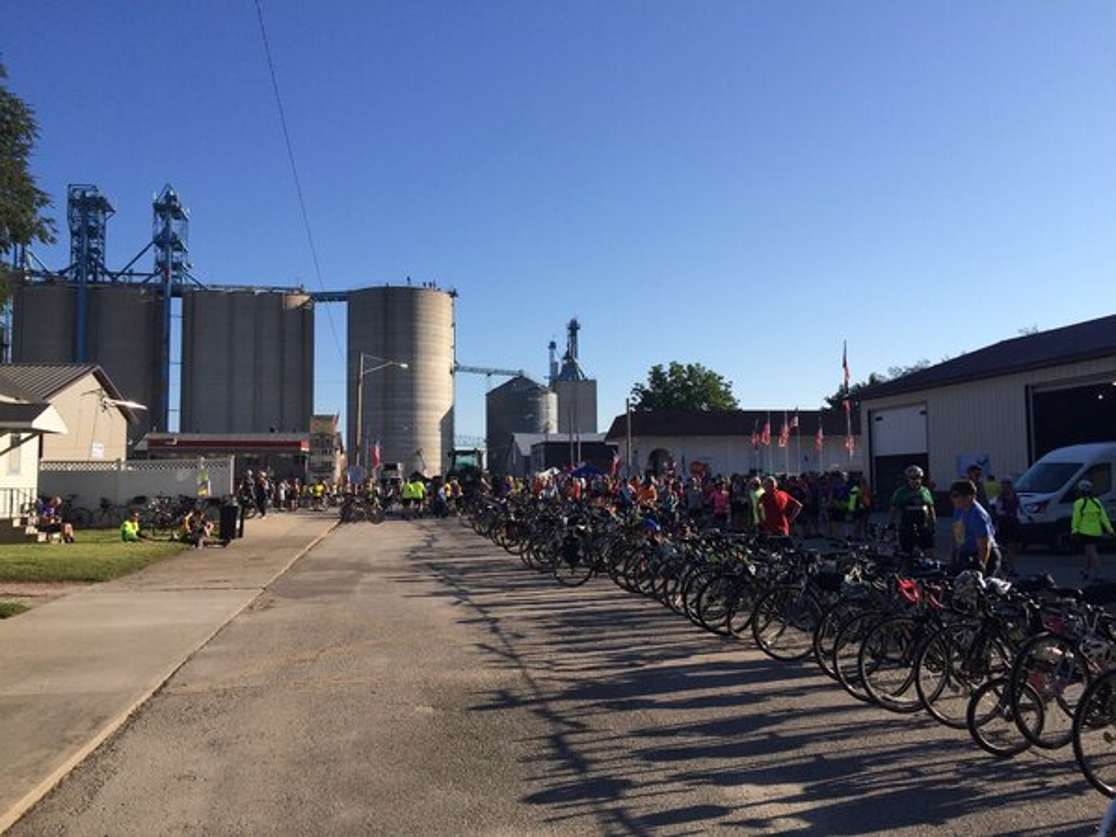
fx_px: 935
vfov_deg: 48.2
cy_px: 418
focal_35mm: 29
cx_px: 558
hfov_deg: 61.7
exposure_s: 1/2160
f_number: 2.2
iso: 32
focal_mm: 4.15
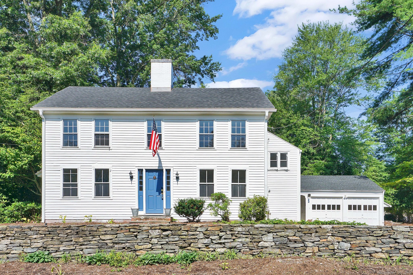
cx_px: 206
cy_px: 138
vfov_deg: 43.6
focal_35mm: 30
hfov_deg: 61.9
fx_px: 344
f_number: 9
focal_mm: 30
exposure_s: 1/400
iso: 100
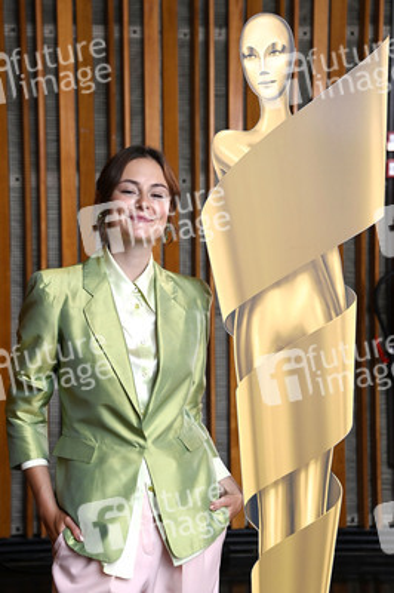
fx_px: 1398
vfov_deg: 23.9
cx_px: 197
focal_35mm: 85
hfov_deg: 16.0
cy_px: 296
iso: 1250
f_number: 5.6
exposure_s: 1/125
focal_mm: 85
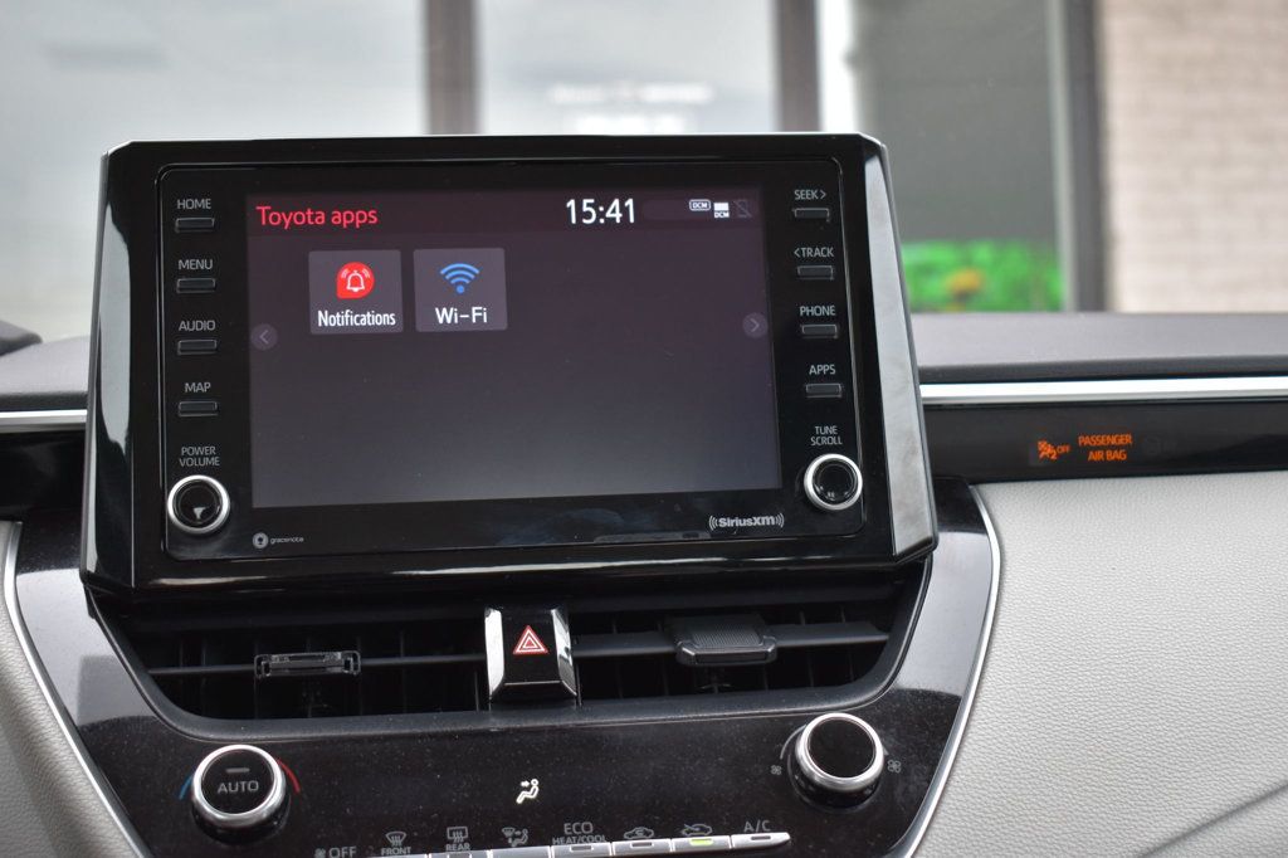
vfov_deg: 25.7
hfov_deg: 37.9
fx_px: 1878
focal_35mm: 52
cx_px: 644
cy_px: 429
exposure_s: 1/80
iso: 400
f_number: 4.5
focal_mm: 35
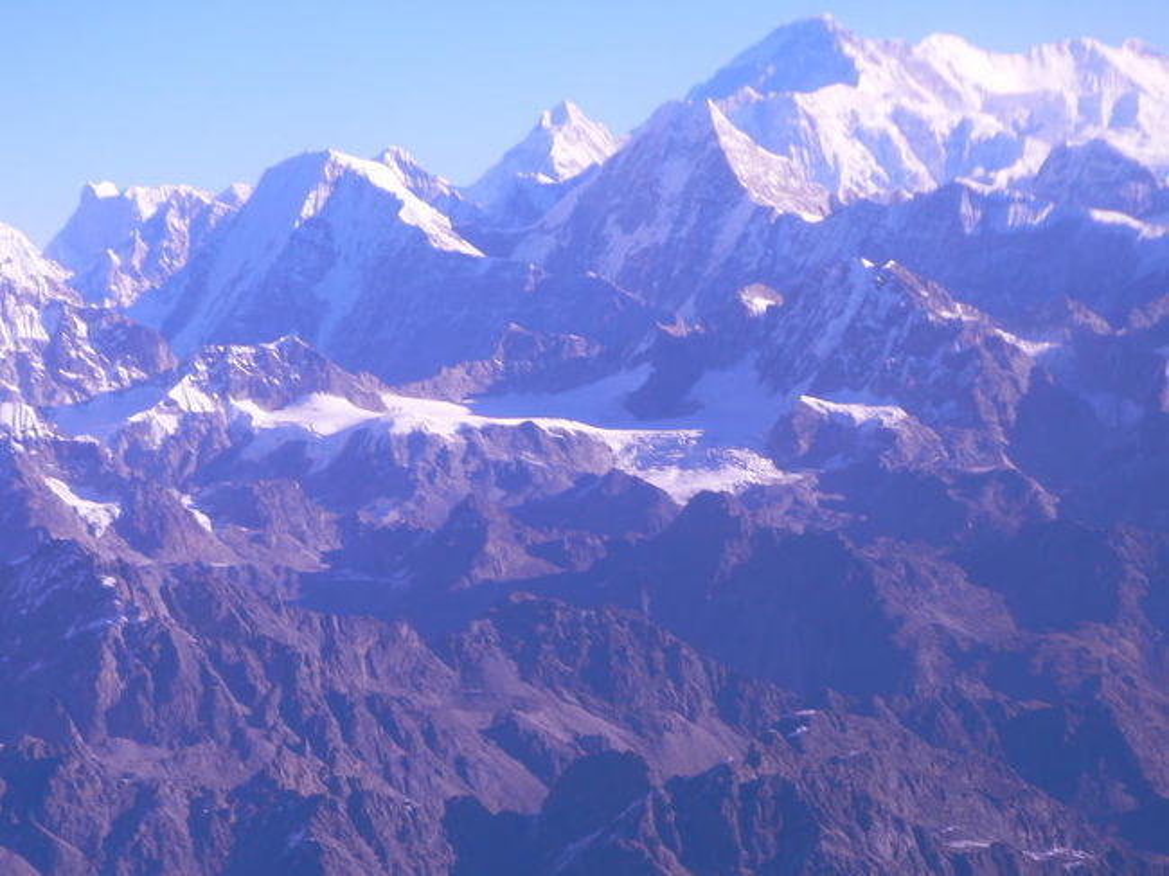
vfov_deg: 10.3
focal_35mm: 144
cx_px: 584
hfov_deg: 13.7
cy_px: 438
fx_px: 4861
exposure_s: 1/100
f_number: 4
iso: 80
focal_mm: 24.1
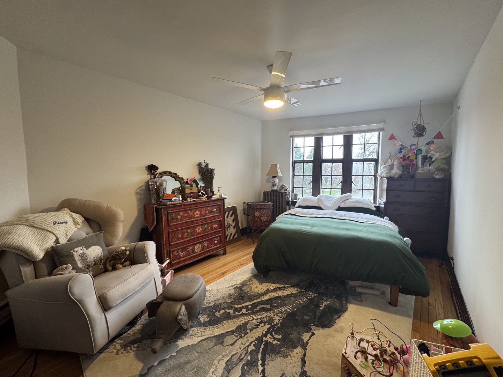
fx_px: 203
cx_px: 252
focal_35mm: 14
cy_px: 188
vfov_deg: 85.7
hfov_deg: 102.1
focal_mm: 2.22
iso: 200
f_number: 2.2
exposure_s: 1/60
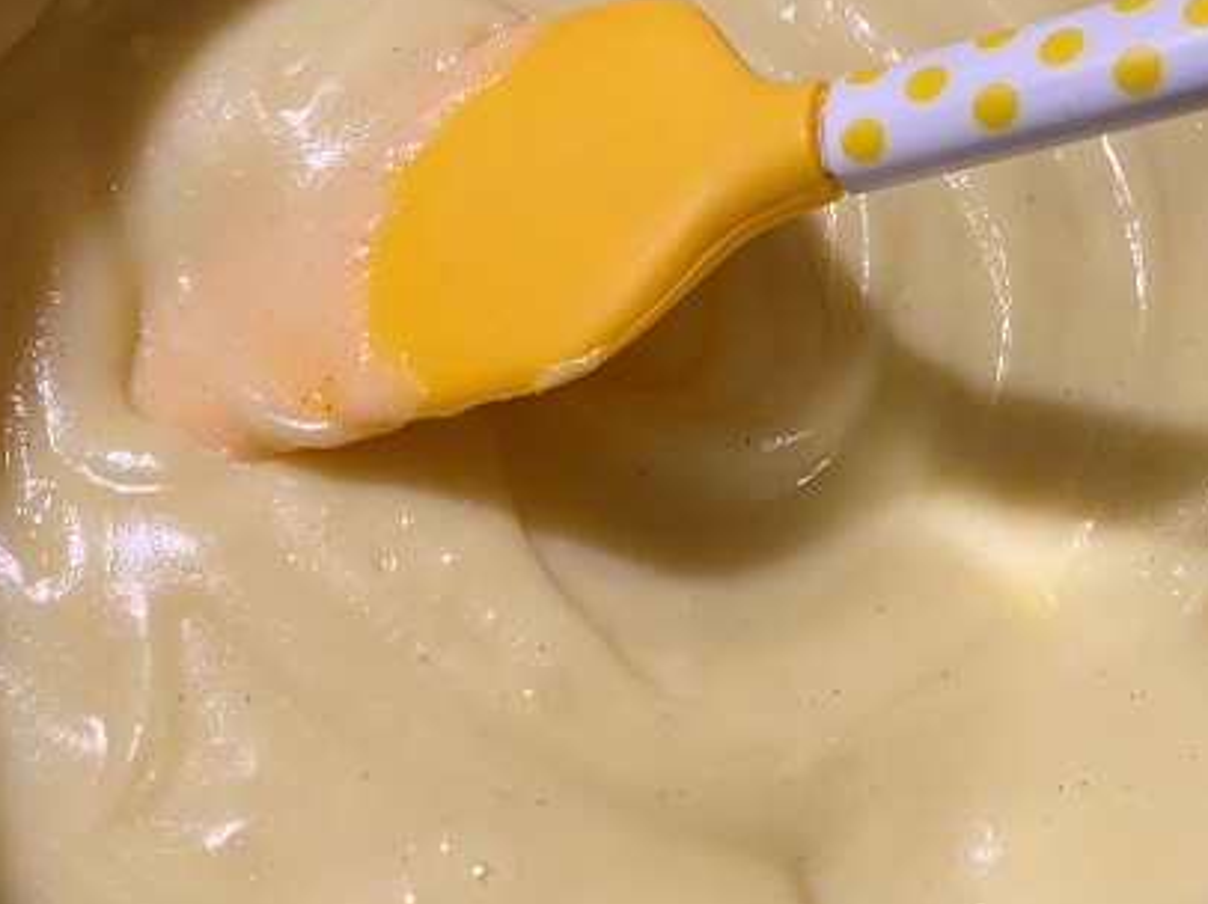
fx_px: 1674
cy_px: 336
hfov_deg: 39.2
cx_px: 818
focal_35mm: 48
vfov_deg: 30.1
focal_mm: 4.25
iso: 250
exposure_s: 1/50
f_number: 1.8
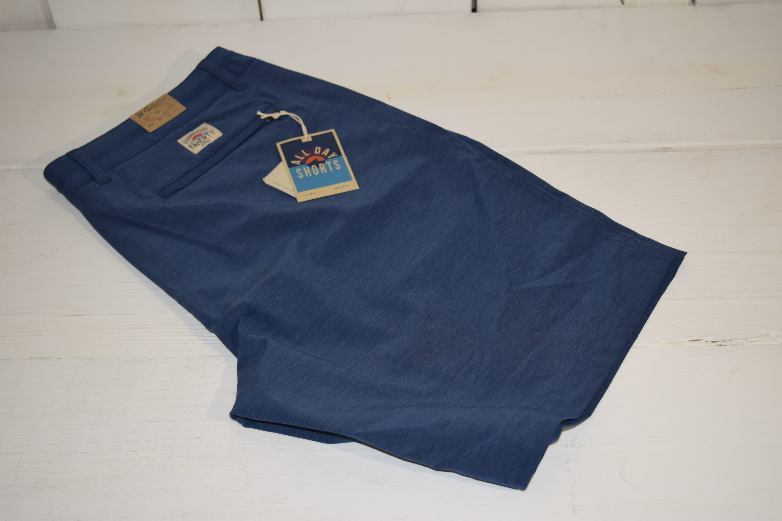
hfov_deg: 38.9
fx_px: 1108
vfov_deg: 26.5
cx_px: 391
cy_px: 260
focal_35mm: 51
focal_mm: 34
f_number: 4.5
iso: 100
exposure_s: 1/160
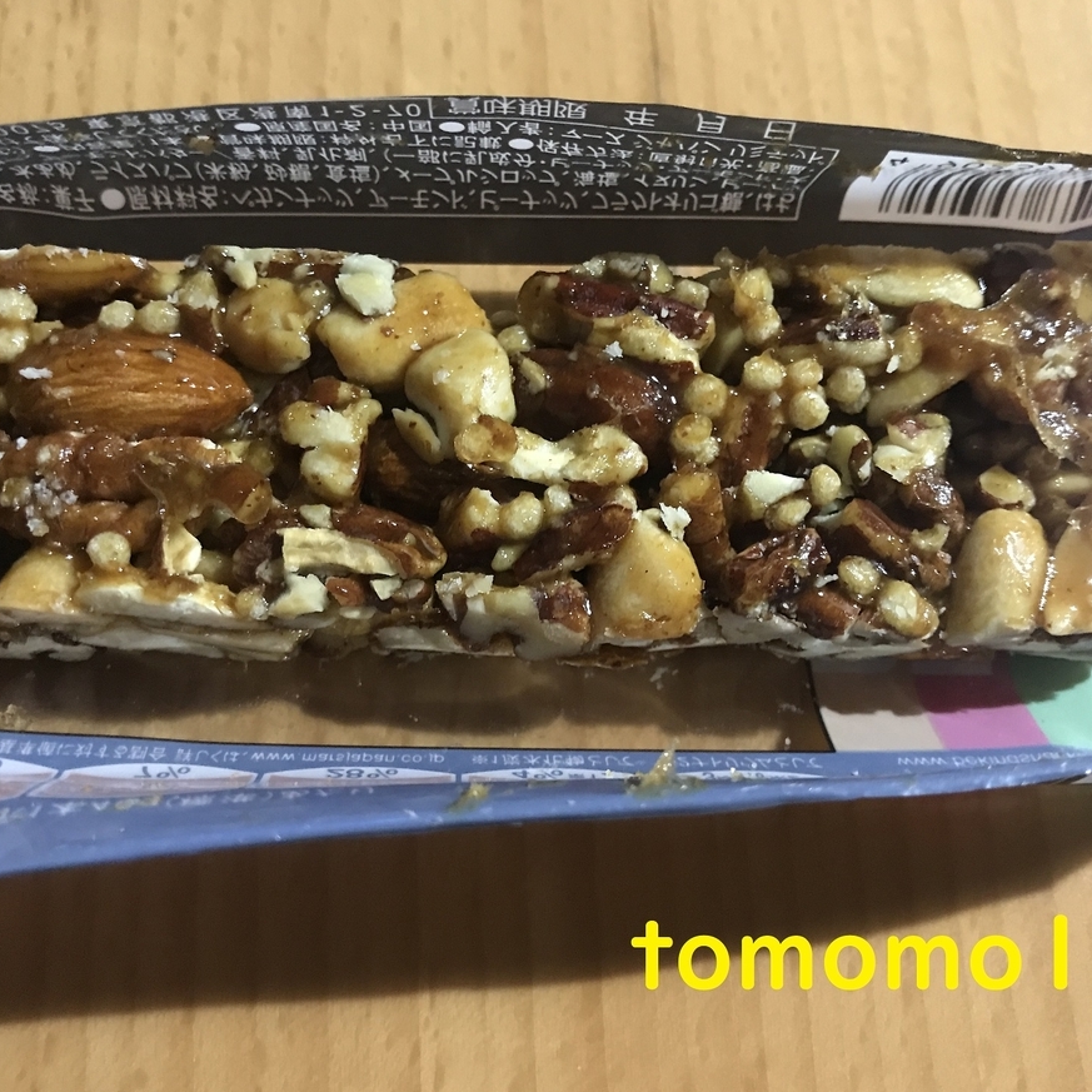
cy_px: 545
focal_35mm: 34
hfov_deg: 48.4
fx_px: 1213
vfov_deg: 48.5
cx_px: 519
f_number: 1.8
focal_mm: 3.99
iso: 100
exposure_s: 1/6
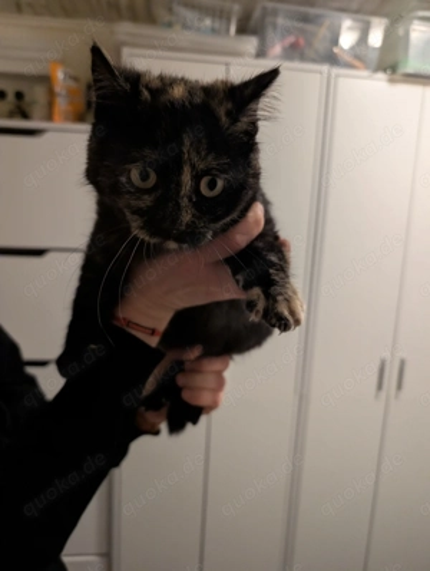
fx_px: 396
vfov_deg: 71.5
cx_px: 215
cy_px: 286
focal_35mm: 24
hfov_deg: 57.0
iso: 588
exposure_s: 1/67.3
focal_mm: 6.9
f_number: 1.68
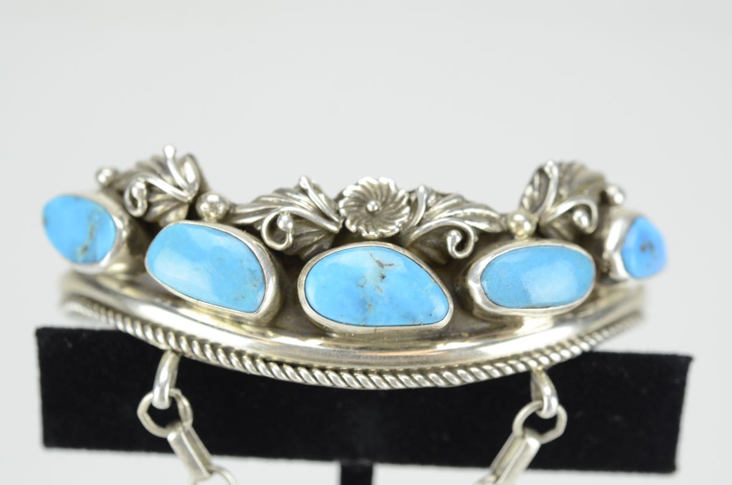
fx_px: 1887
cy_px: 242
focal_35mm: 93
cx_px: 371
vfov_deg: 14.6
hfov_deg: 21.9
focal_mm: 60
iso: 640
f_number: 7.1
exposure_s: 1/125
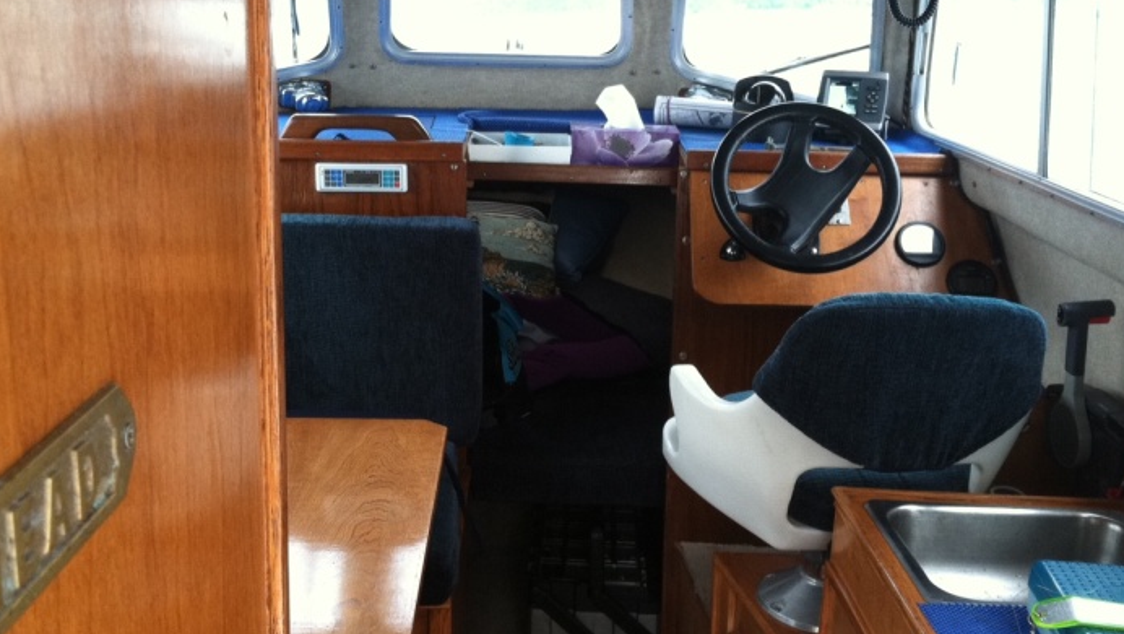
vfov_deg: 27.1
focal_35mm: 44
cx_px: 518
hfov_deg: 46.3
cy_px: 278
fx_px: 1312
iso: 125
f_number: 2.8
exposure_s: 1/120
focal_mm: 3.85
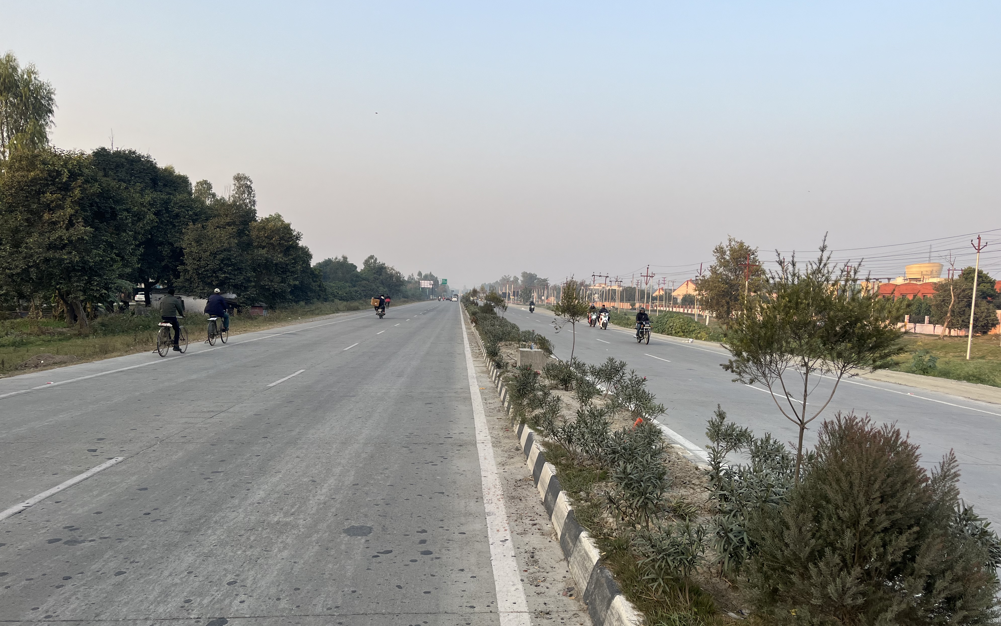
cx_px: 496
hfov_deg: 66.5
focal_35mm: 28
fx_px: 764
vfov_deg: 44.4
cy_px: 364
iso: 50
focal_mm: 5.1
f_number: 1.6
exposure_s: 1/563
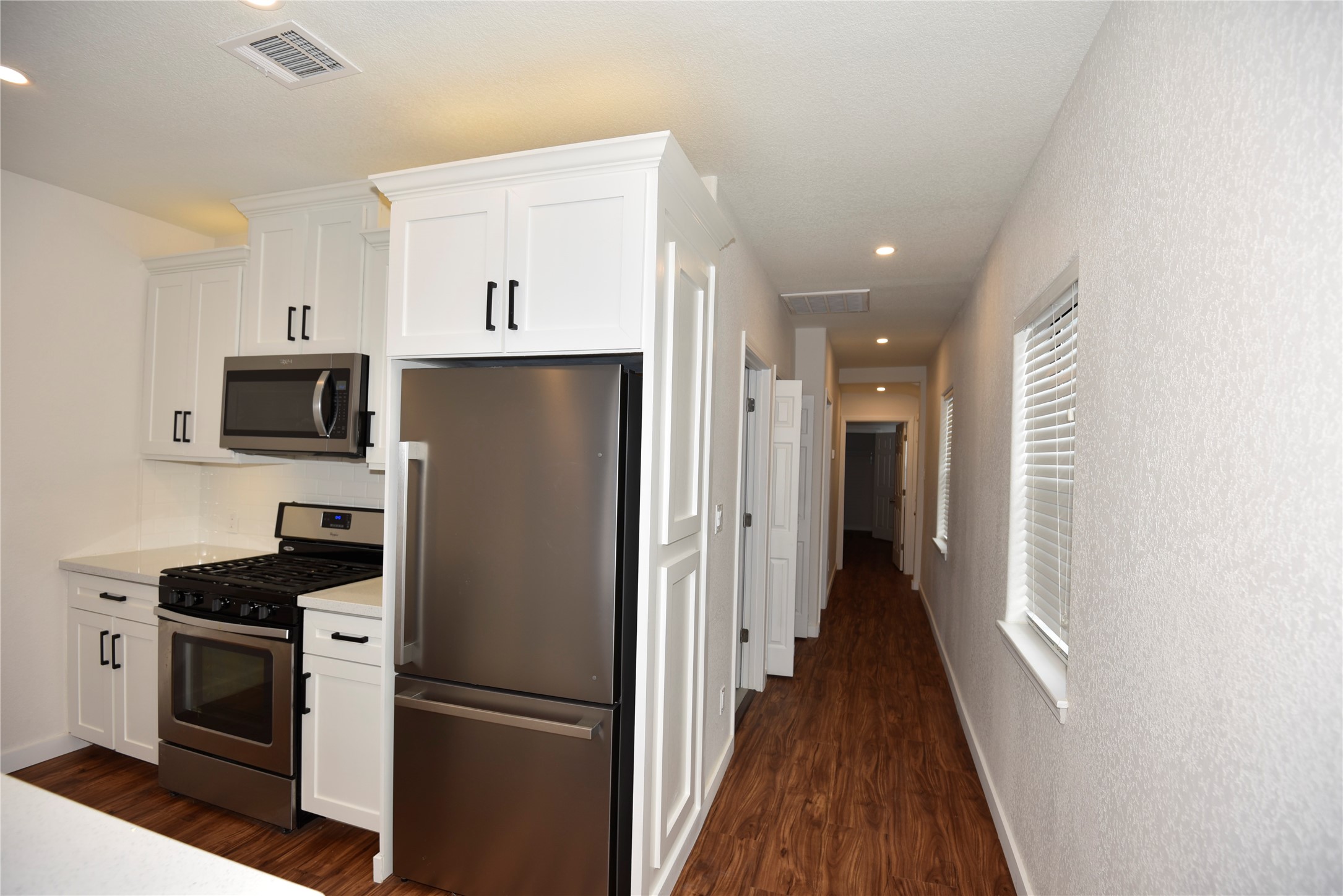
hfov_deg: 96.7
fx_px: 597
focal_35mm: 16
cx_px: 672
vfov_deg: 73.8
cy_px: 448
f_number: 4
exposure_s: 1/60
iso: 100
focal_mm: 16
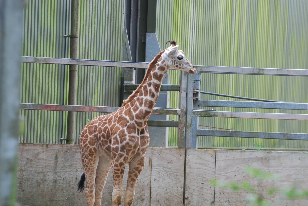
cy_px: 103
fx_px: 2827
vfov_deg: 4.2
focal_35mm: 330
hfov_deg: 6.2
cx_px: 154
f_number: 7.1
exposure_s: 1/125
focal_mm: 220
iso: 200
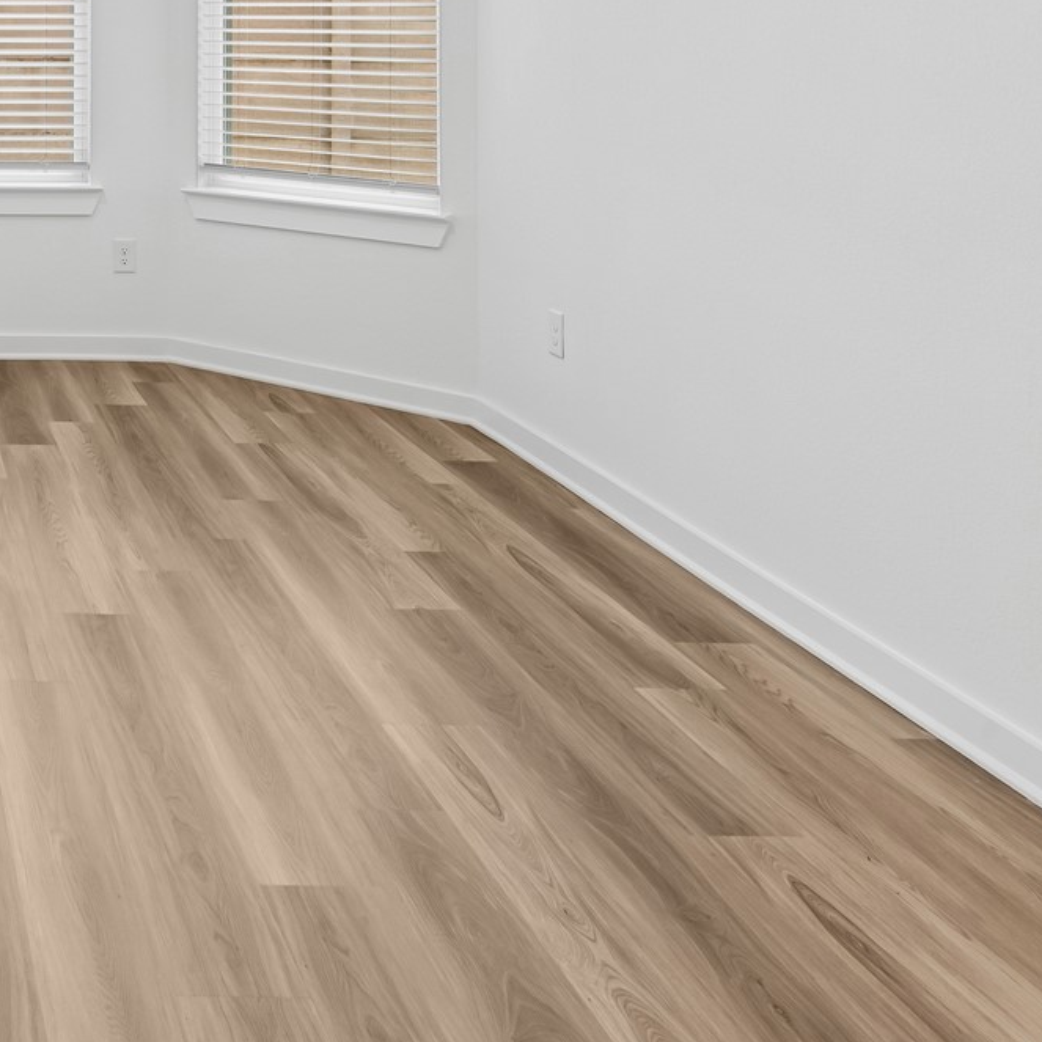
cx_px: -209
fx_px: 1430
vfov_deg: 36.4
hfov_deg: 32.9
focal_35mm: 42
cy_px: 21
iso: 160
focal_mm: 16
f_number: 9
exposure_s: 1/3
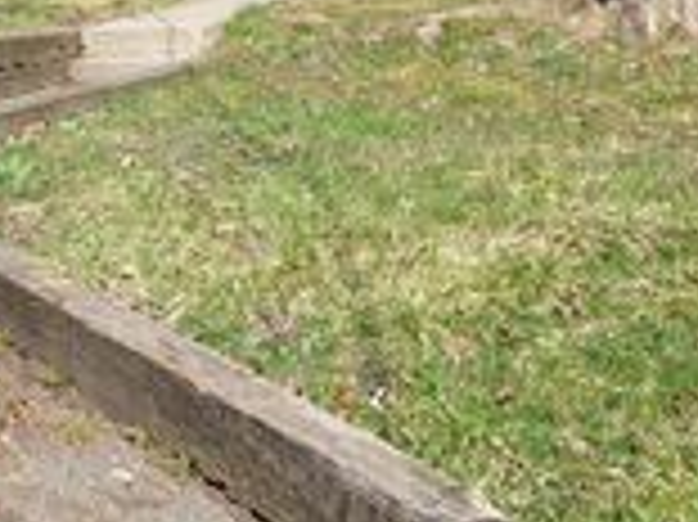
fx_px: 1692
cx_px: -234
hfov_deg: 21.0
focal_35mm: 84
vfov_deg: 16.9
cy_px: -65
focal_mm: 5.4
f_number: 1.8
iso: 40
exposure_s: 1/1597
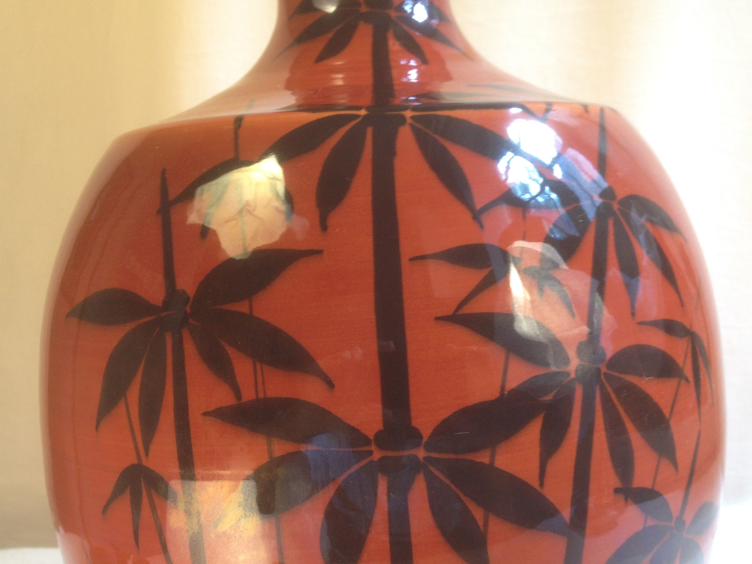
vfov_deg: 35.9
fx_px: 869
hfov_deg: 46.8
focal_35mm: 40
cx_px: 404
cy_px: 314
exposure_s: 1/20
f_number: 2.4
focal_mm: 4.28
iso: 80
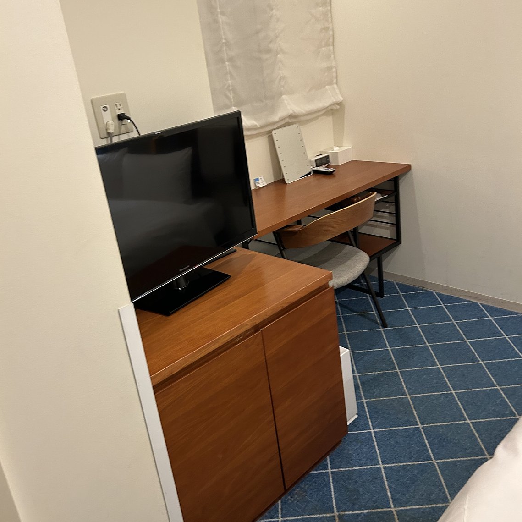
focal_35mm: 31
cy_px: 233
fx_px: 529
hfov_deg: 52.5
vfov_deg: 52.4
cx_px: 261
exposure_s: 1/50
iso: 250
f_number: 1.5
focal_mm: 5.7
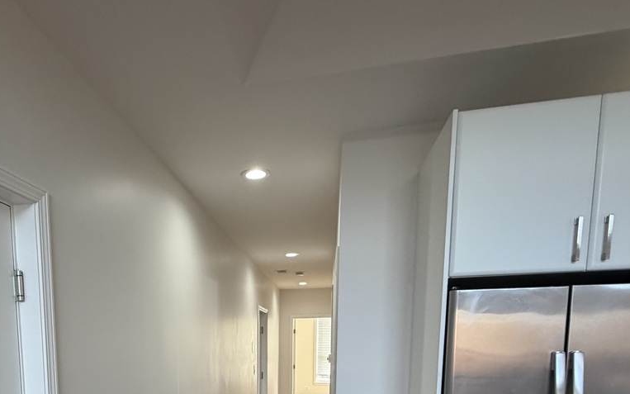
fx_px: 481
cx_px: 206
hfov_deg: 64.6
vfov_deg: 38.8
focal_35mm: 28
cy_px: 405
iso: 250
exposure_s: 1/120
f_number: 2.2
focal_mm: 2.22
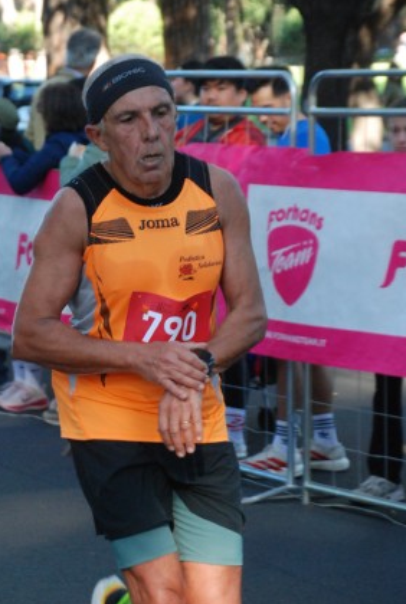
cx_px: 143
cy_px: 283
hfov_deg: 9.2
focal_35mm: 150
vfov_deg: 13.7
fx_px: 2525
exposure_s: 1/250
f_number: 5.6
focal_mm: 70
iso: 1000
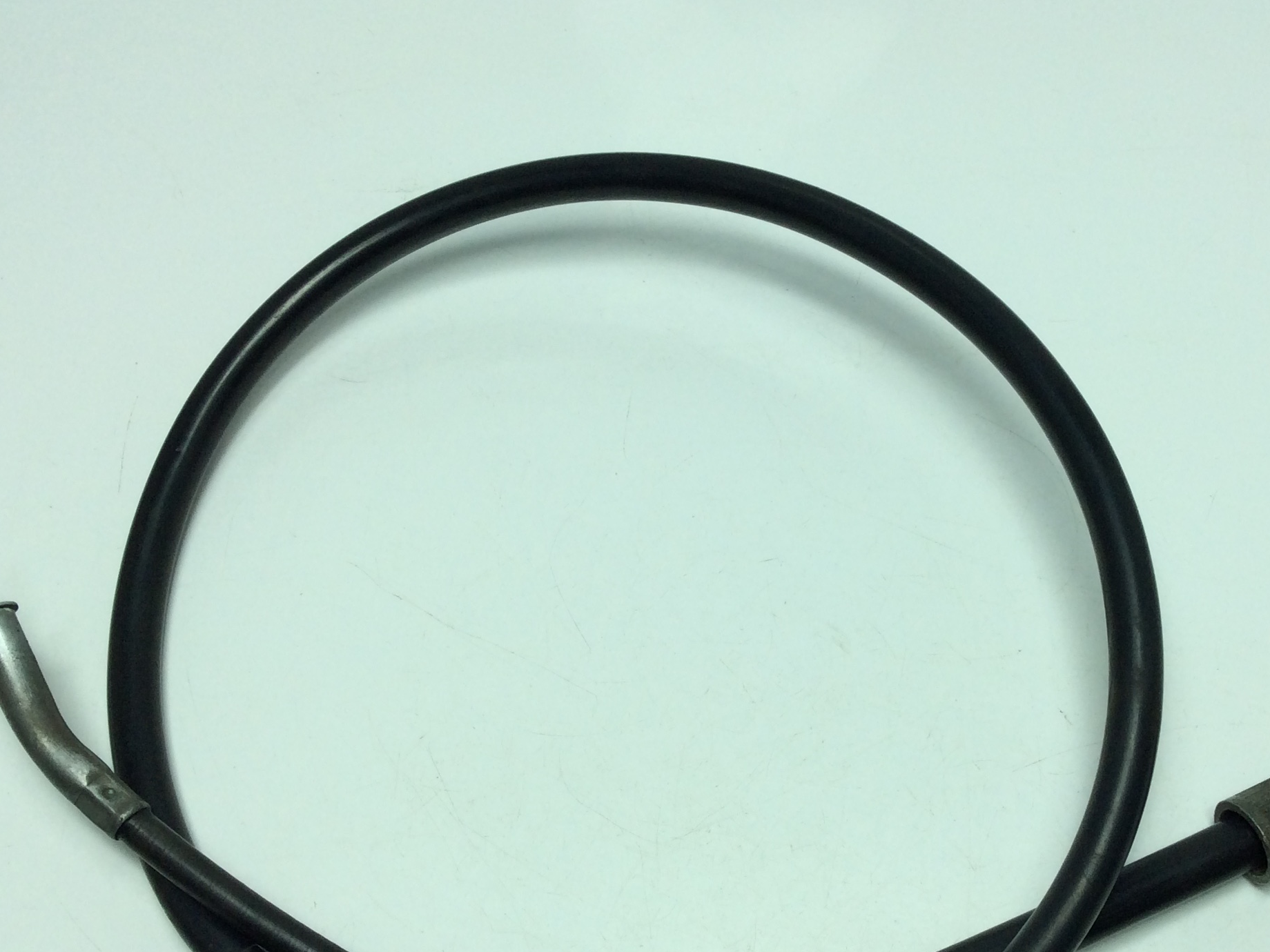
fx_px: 1651
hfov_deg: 41.9
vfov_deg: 32.0
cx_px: 747
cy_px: 624
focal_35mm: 45
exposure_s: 1/622
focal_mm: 3.3
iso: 32
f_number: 2.4
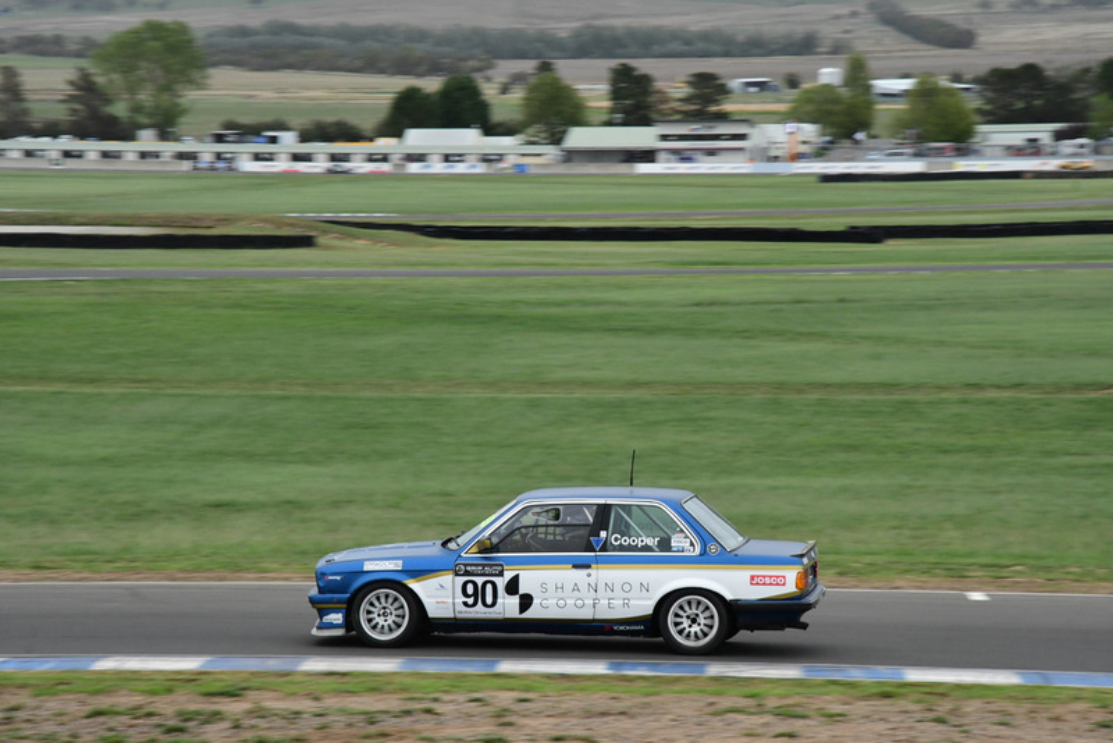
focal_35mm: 120
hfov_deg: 17.1
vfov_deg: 11.4
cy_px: 372
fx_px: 3711
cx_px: 556
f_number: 11
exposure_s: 1/320
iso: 1600
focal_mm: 80
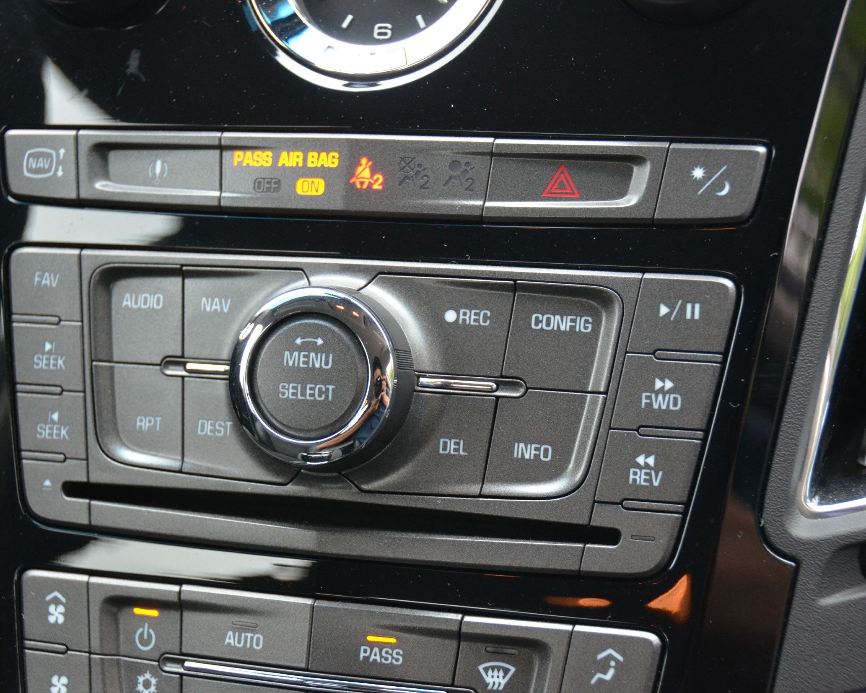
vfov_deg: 18.1
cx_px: 384
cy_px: 346
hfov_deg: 22.5
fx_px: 2179
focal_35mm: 85
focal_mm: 50
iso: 1600
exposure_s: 1/160
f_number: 4.8
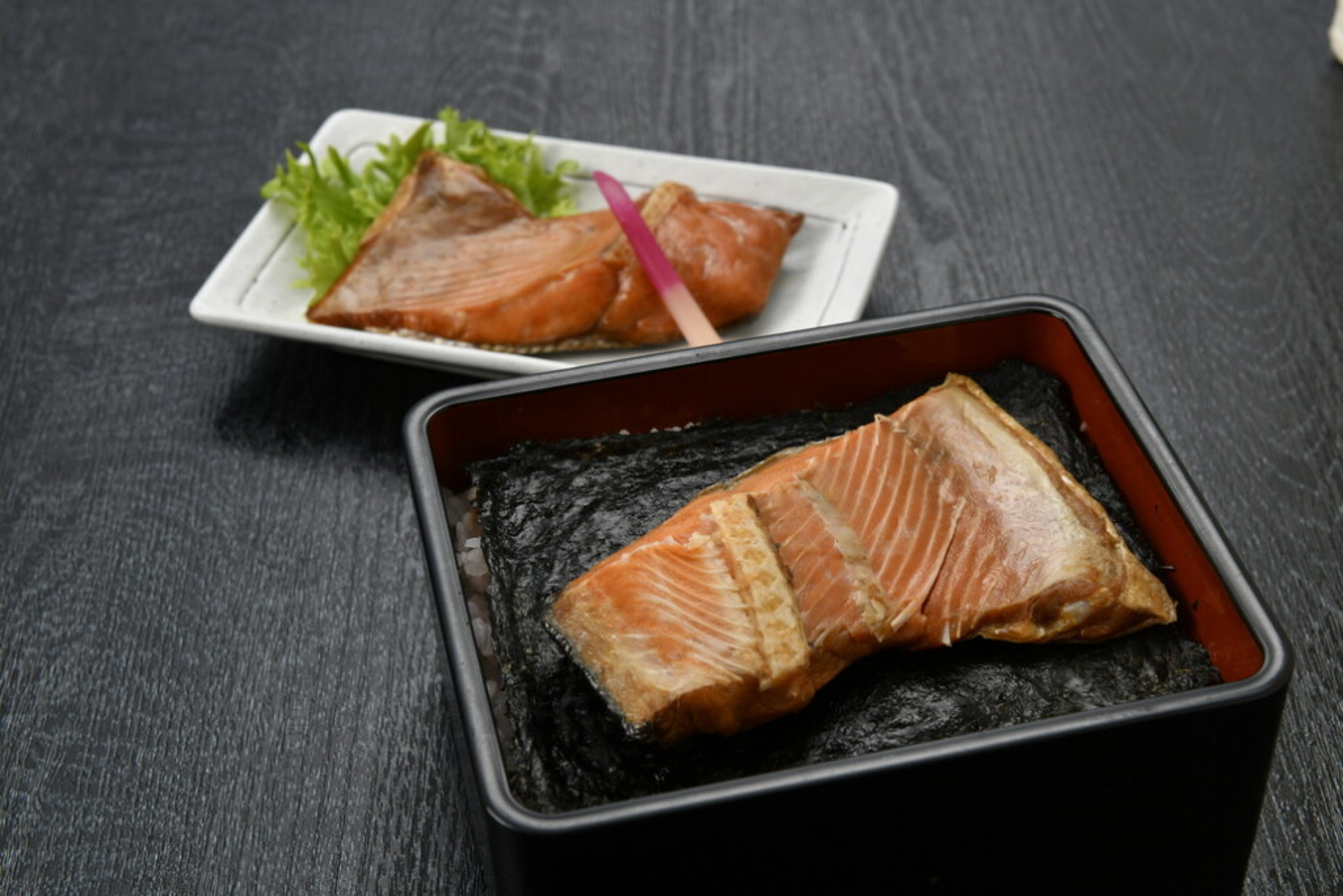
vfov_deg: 21.9
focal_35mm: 62
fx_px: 2313
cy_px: 448
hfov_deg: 32.4
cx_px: 672
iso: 200
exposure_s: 1/125
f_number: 11
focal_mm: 62
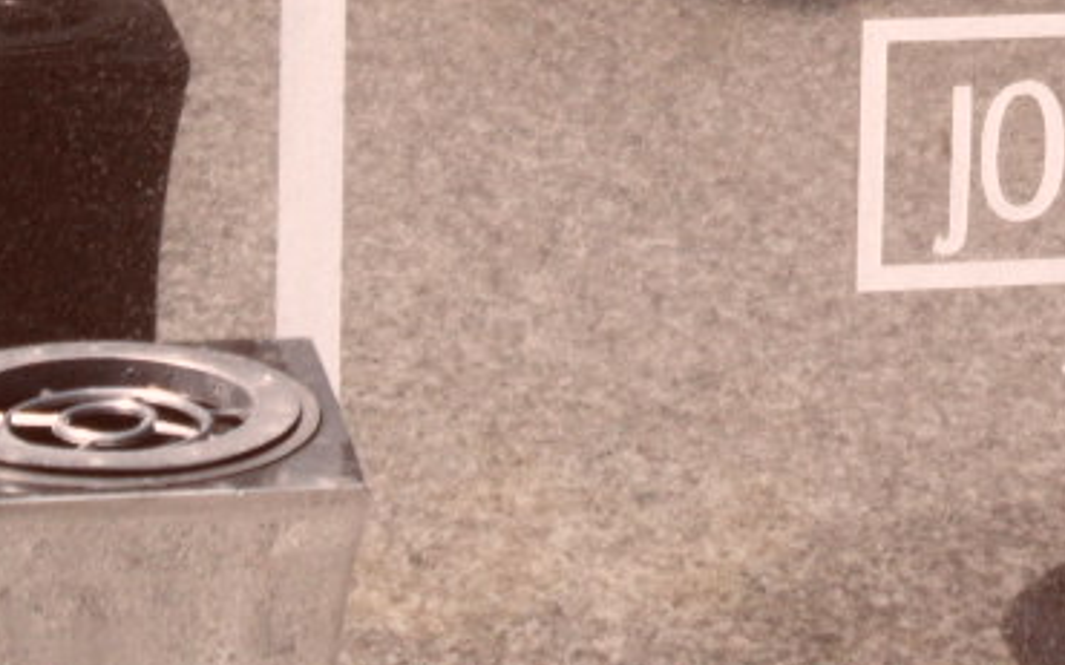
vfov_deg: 5.5
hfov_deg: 8.9
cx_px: 1180
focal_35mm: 235
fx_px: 6819
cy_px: -420
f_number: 4.2
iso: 100
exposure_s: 1/125
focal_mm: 13.2
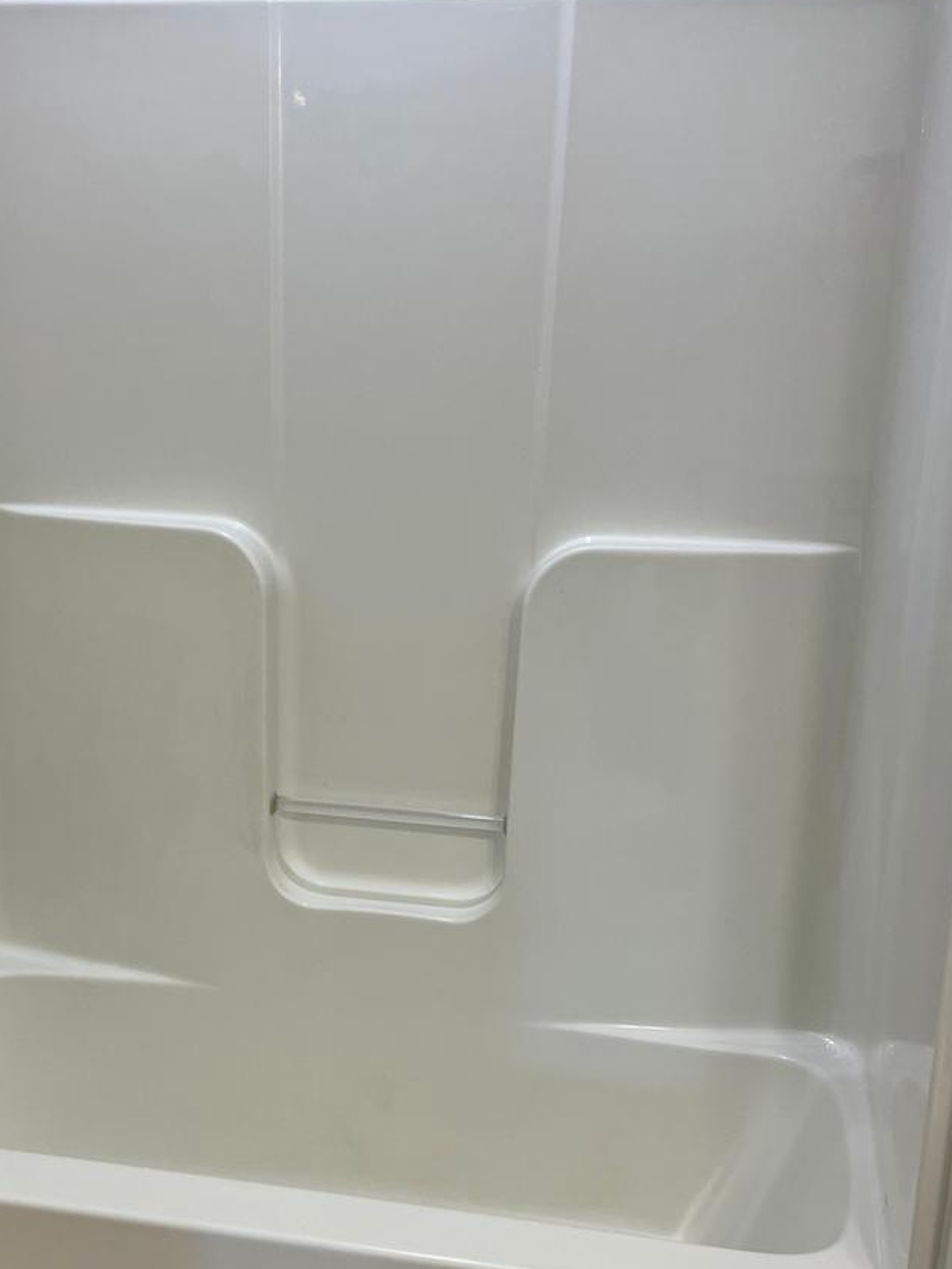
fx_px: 1760
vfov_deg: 39.5
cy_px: 764
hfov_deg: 30.0
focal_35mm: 48
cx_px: 310
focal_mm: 5.7
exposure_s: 1/120
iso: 80
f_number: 1.5
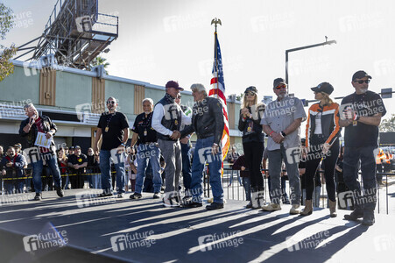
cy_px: 132
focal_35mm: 34
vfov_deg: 38.8
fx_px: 373
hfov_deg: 55.8
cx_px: 198
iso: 400
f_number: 5.6
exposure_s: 1/200
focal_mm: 34
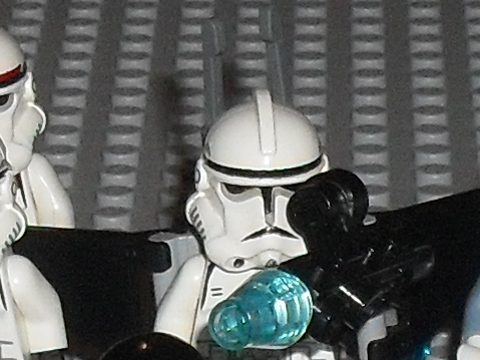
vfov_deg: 4.6
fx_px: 4436
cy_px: 489
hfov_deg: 6.2
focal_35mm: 320
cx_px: 342
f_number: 3.6
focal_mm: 7.5
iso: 200
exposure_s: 1/45
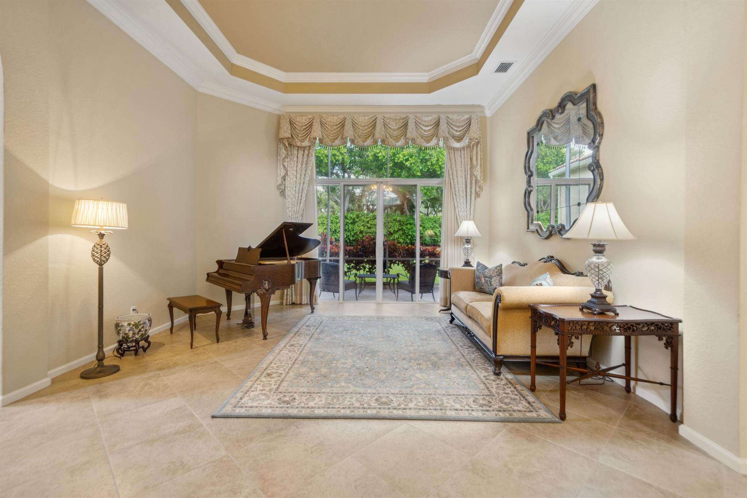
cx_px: 374
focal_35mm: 15
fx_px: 311
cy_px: 249
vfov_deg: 77.3
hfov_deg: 100.4
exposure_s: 1/1.67
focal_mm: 10
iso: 100
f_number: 6.3
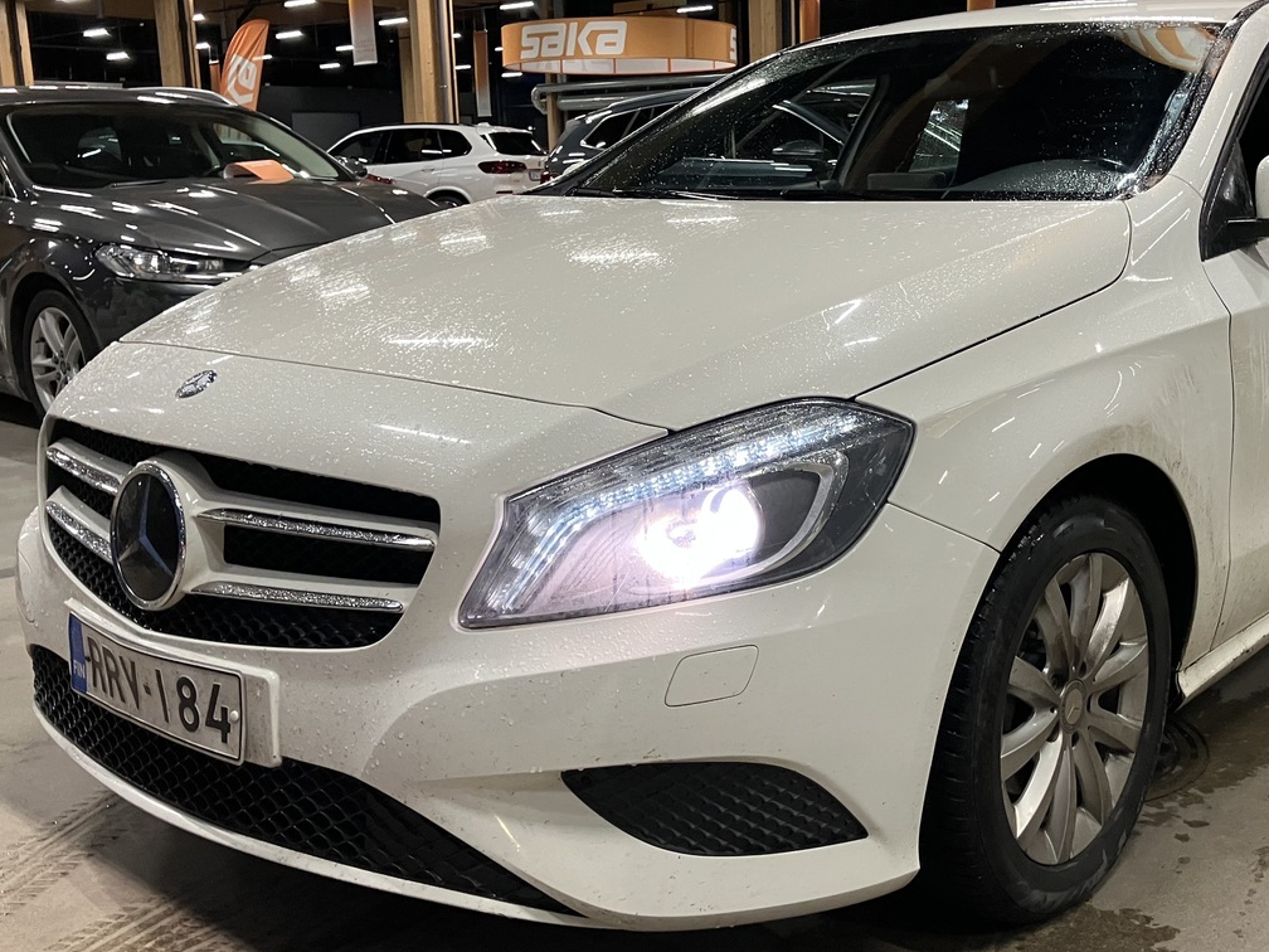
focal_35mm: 40
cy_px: 472
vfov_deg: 36.0
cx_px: 812
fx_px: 1466
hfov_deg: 46.3
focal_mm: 3.99
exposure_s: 1/51
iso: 100
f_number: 1.8
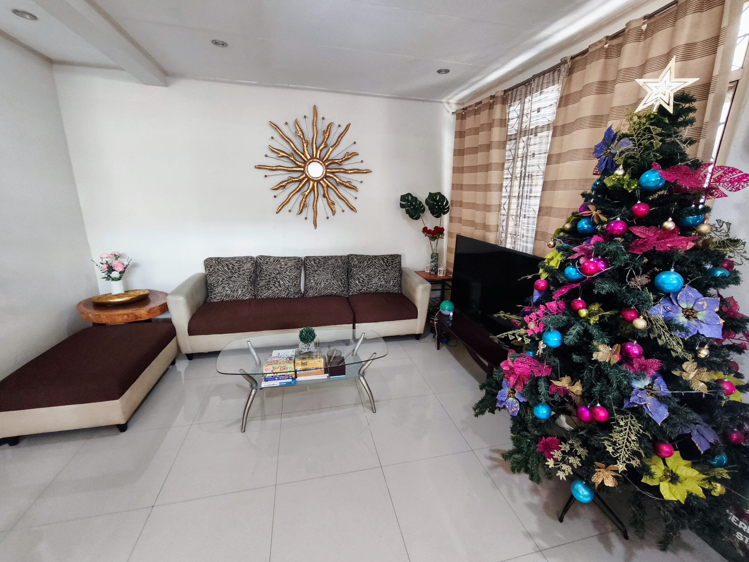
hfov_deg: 98.2
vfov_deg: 81.7
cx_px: 374
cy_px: 281
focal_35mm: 15
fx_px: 325
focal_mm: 1.91
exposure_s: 1/30
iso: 500
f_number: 2.2
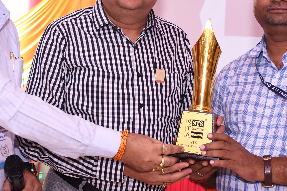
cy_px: 62
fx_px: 901
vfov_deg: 12.1
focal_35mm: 113
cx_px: 120
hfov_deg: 18.1
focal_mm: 35
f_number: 4.5
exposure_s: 1/100
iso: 800
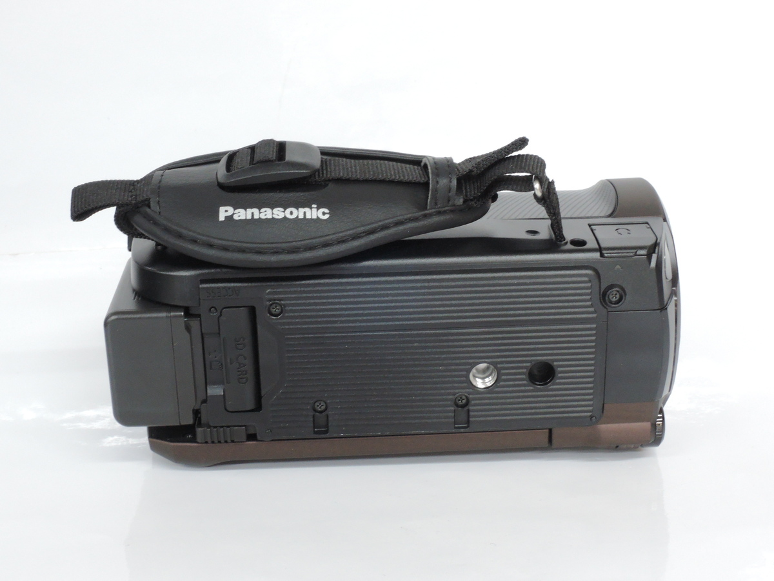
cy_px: 290
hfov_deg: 32.2
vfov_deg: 24.4
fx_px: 1342
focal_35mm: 60
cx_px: 387
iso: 800
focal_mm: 12.8
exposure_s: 1/13
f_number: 7.3
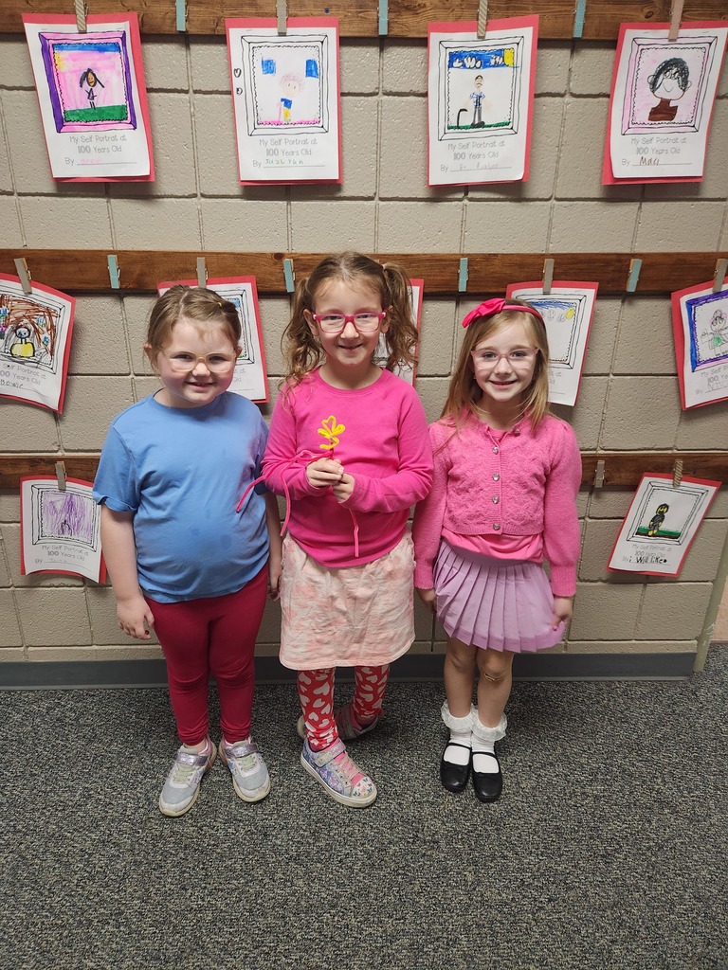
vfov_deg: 73.9
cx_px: 364
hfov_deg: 58.9
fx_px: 645
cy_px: 485
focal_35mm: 23
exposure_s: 1/120
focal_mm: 5.4
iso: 500
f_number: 1.8
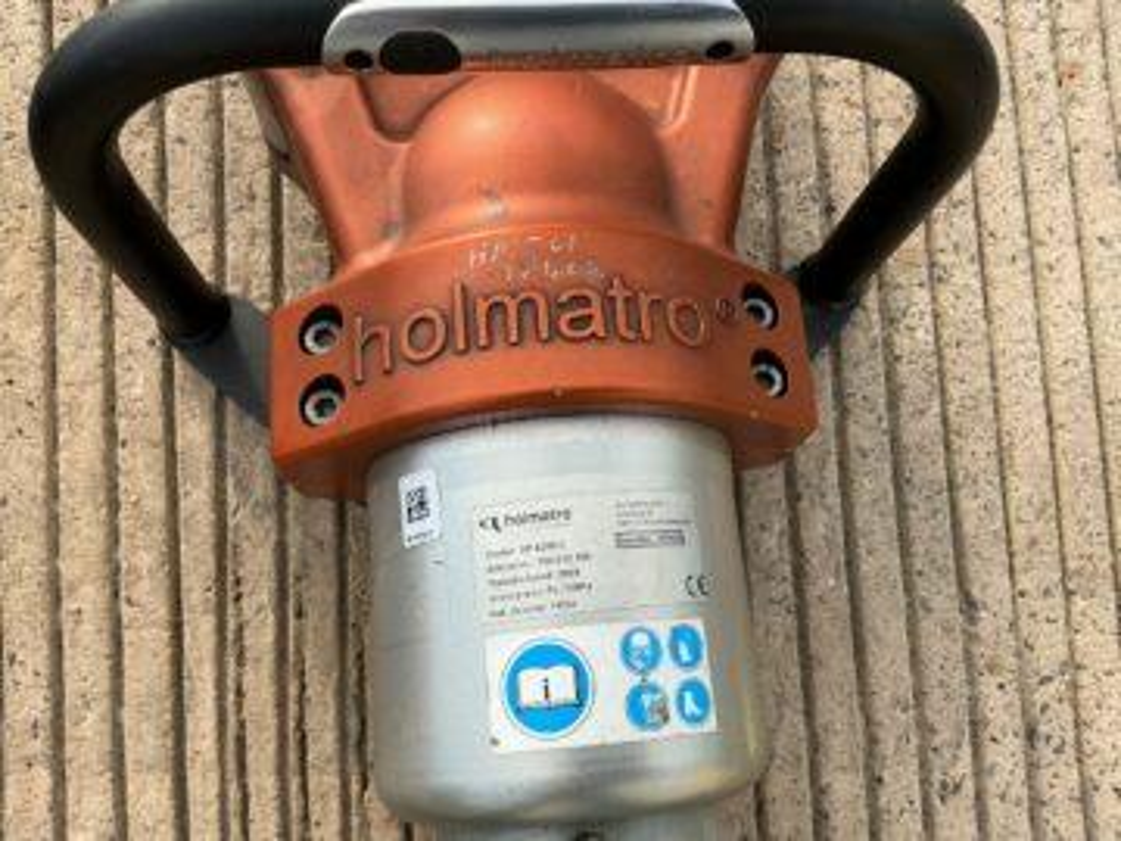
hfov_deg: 63.4
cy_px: 420
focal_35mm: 28
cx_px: 560
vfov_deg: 49.7
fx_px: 907
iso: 25
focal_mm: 3
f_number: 1.8
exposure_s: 1/454
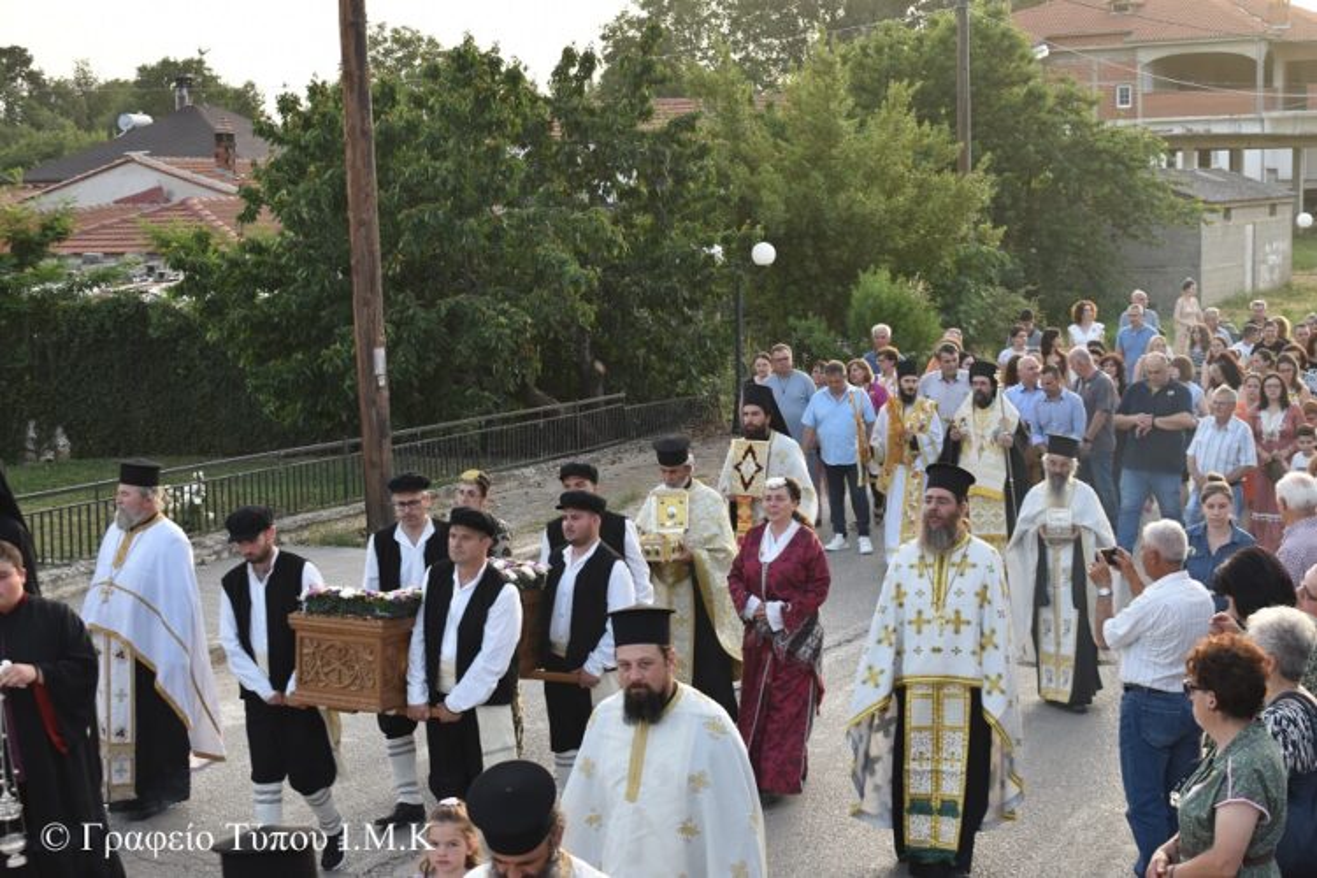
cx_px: 658
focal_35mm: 57
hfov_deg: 35.1
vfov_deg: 23.8
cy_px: 439
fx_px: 2085
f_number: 6.3
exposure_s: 1/160
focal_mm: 38
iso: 400
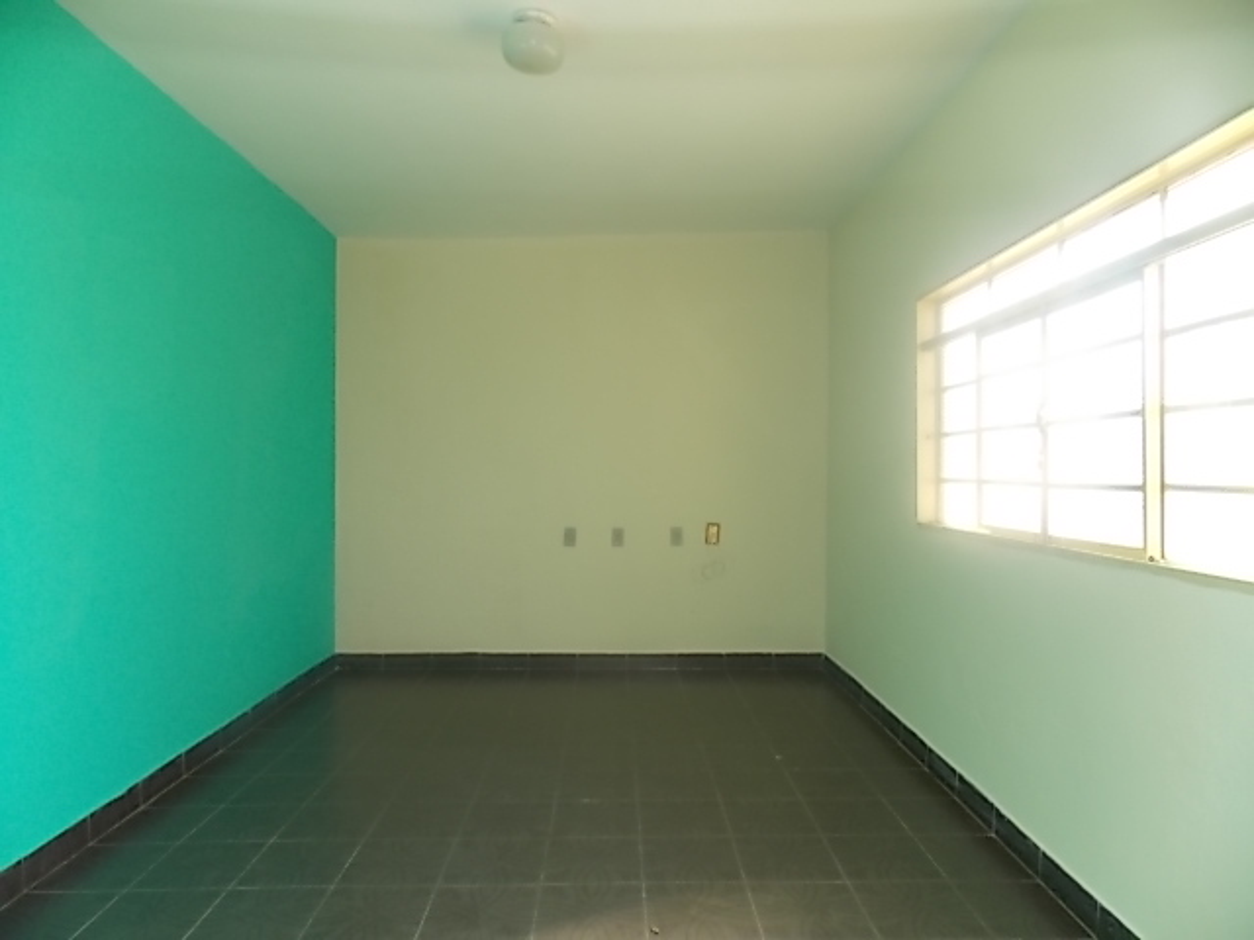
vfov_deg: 58.9
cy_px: 470
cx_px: 627
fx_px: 833
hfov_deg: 73.9
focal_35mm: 23
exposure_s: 1/60
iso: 80
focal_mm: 4
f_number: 3.1
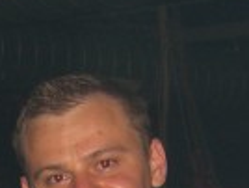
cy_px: 365
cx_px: 128
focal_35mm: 170
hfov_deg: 11.6
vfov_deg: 8.4
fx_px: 1225
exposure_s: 1/60
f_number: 2.8
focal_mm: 7.9
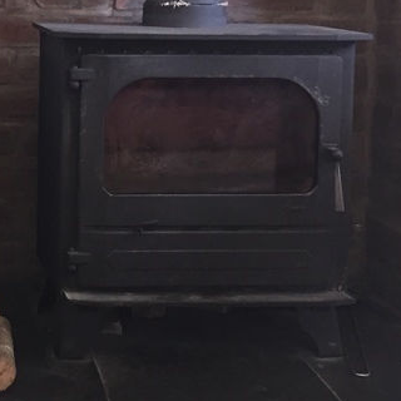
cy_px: 46
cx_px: -13
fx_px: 1075
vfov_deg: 20.7
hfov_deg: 20.4
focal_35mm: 82
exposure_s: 1/33
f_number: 2.2
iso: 160
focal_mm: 4.15
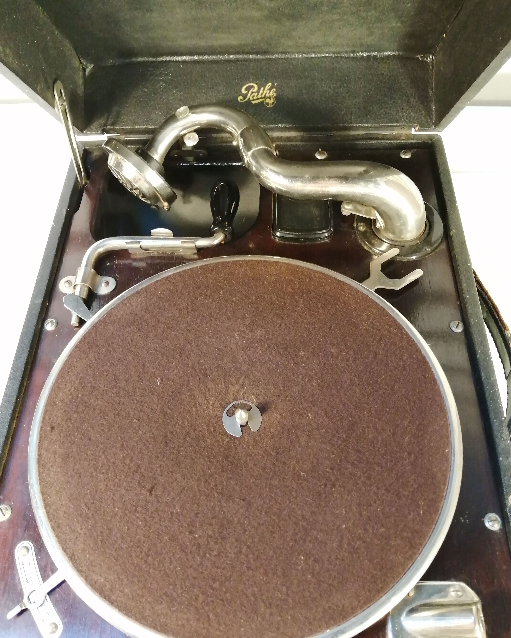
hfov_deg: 51.5
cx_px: 252
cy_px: 336
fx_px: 529
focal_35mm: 28
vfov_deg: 62.2
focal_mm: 3.46
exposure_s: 1/33.3
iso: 400
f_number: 1.8
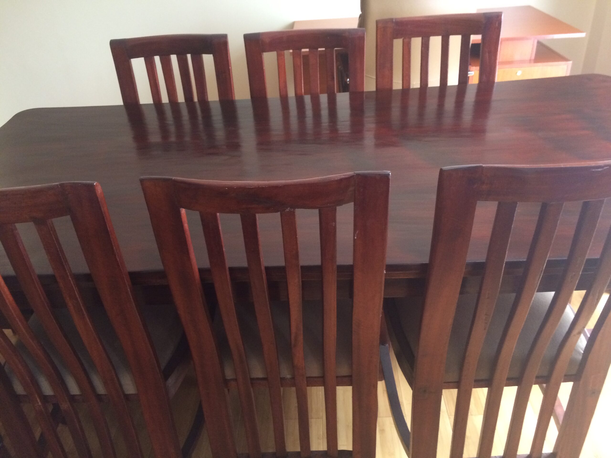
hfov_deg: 61.7
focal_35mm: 29
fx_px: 512
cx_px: 306
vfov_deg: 48.2
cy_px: 229
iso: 250
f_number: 2.2
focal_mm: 4.15
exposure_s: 1/20
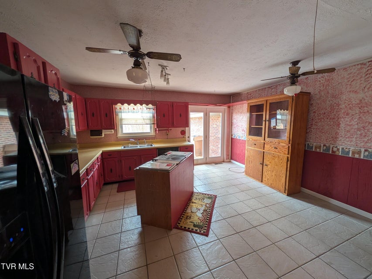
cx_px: 186
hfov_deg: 110.5
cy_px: 140
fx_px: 129
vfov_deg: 94.5
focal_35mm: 12
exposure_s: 1/40
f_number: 1.7
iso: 63
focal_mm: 2.02
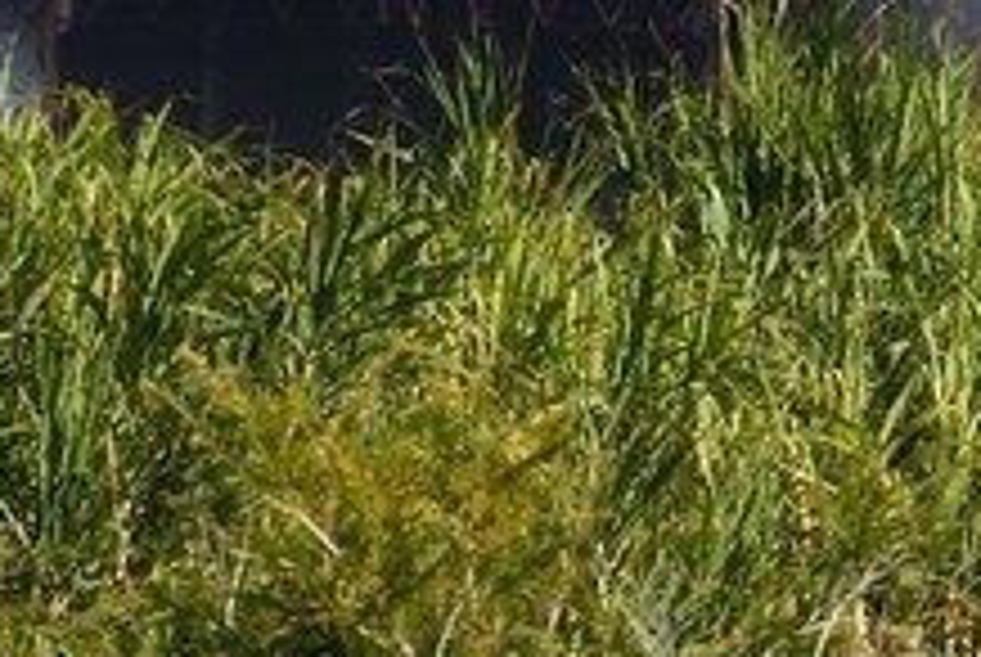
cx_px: 3470
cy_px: -414
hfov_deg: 1.4
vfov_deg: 0.9
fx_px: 39975
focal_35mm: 1465
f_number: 13
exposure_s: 1/250
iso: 200
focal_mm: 200
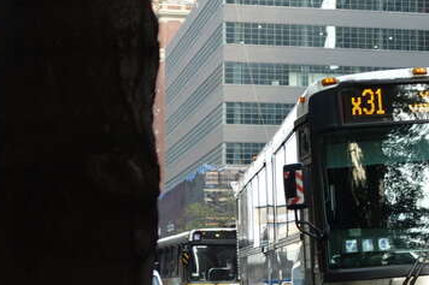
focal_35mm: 117
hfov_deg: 17.1
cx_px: 429
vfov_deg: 11.6
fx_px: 1394
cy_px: 242
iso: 160
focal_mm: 19.31
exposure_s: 1/250
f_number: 3.5
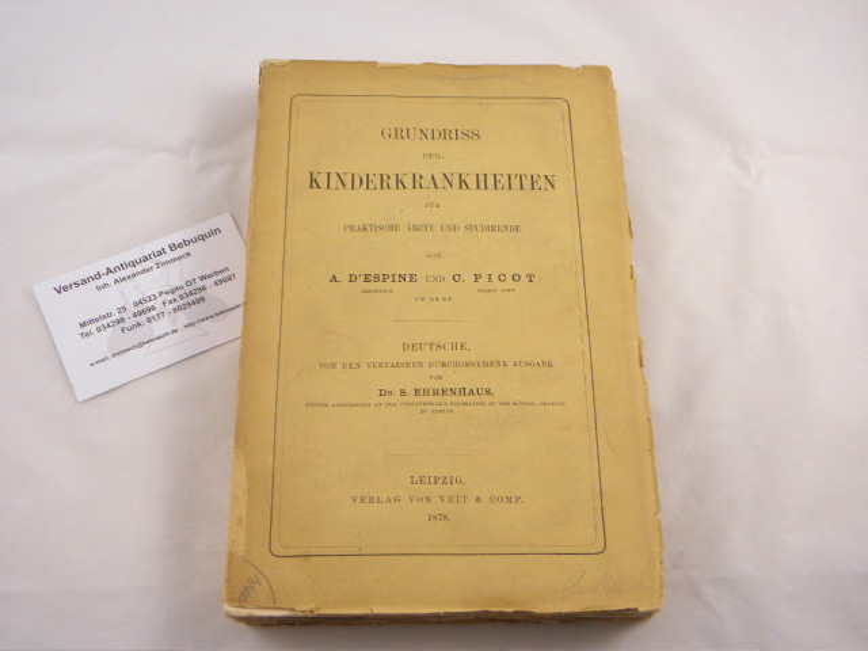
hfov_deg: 45.8
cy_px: 326
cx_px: 434
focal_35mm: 41
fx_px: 1028
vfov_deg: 35.1
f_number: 3.8
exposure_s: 1/50
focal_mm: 7.5
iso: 100
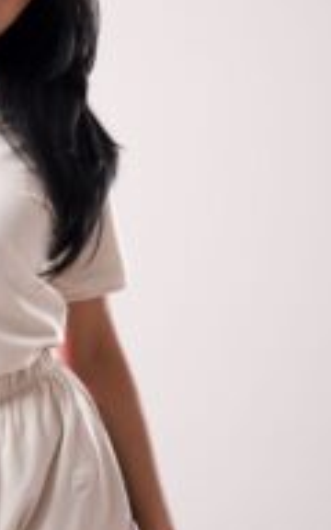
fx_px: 2078
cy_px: 174
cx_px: -63
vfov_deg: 14.5
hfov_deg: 9.0
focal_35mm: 144
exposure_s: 1/200
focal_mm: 60.4
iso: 400
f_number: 2.8
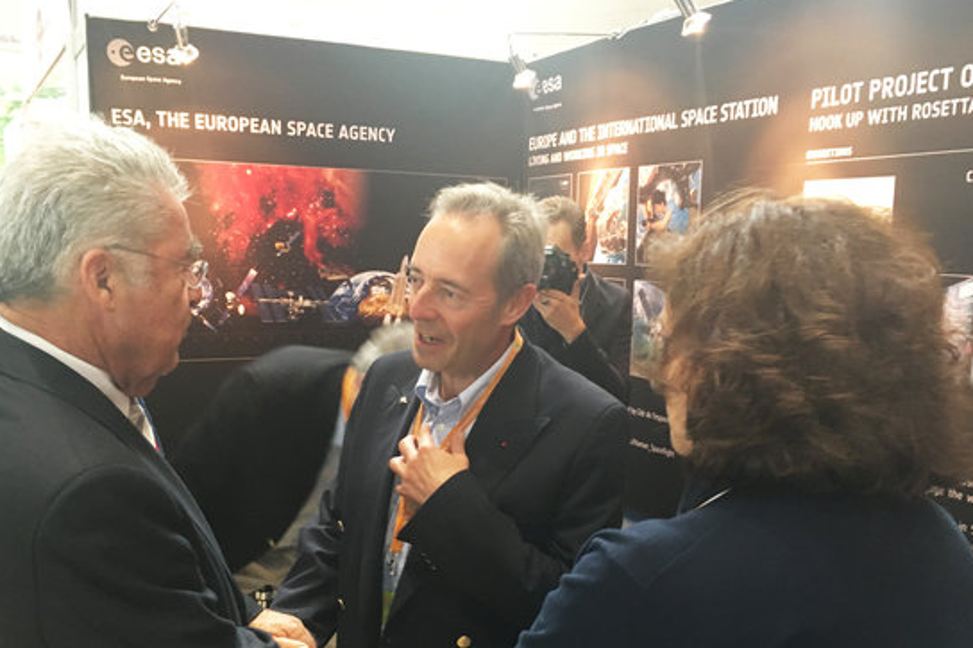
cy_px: 410
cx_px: 457
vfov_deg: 35.7
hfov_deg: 51.9
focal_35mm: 37
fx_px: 999
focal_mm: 4.15
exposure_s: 1/33
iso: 160
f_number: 2.2
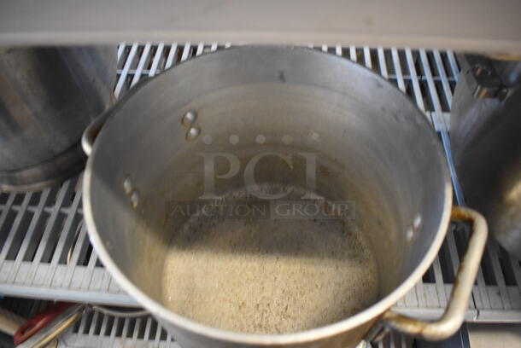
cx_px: 260
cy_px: 174
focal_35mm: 27
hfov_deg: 67.3
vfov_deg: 48.0
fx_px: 391
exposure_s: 1/125
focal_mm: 18
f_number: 3.5
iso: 4000
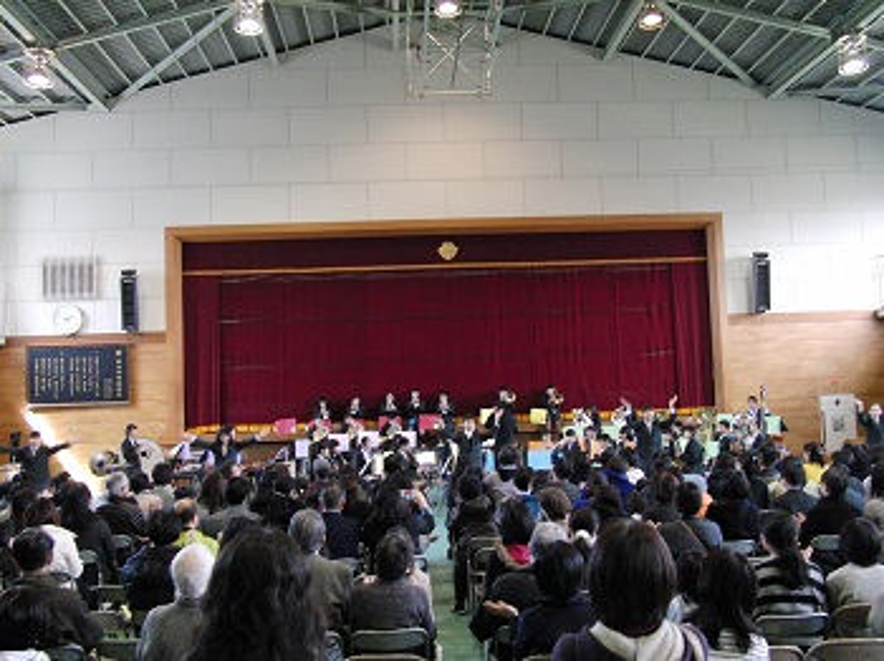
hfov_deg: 47.9
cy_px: 330
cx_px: 442
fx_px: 995
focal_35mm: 39
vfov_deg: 36.8
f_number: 2.7
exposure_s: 1/60
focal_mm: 7.9
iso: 400
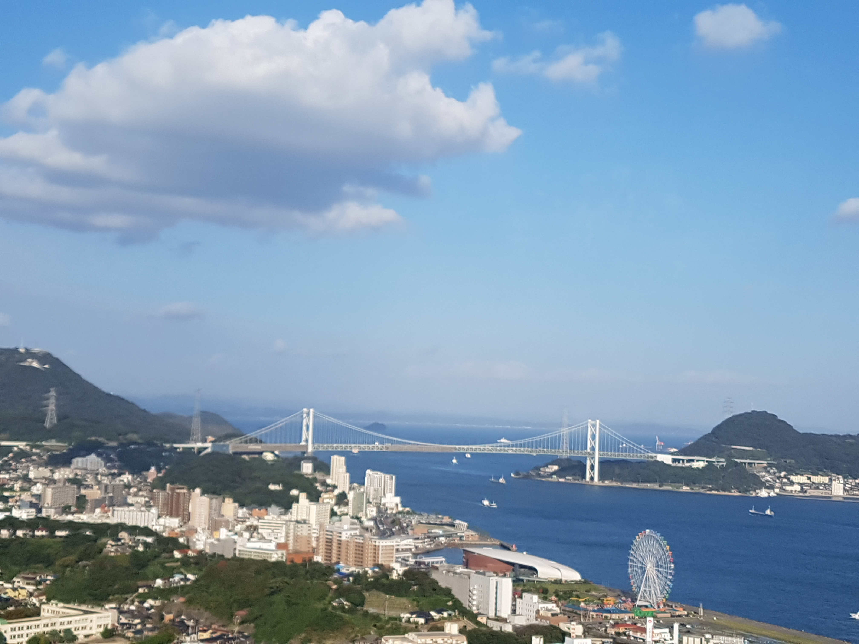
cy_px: 322
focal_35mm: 26
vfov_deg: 53.1
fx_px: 645
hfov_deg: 67.3
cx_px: 430
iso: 50
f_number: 1.7
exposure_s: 1/2656
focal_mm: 4.2
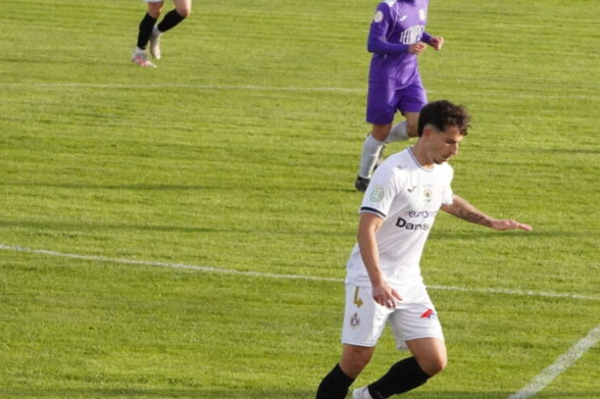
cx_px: 414
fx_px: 5876
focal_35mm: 353
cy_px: 264
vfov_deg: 3.9
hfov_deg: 5.8
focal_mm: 135
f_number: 13
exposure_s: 1/2000
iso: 6400
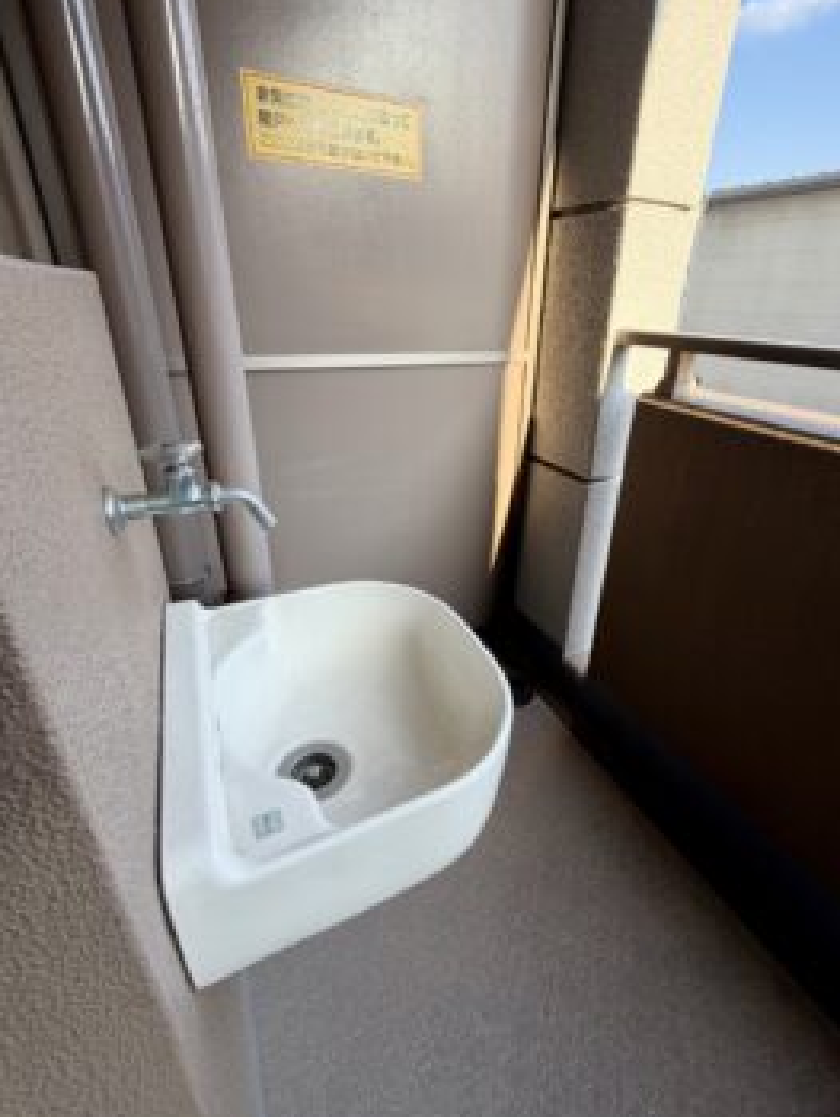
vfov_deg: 94.4
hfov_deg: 78.0
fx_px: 517
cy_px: 527
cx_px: 454
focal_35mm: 16
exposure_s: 1/143
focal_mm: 2.22
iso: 40
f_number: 2.2
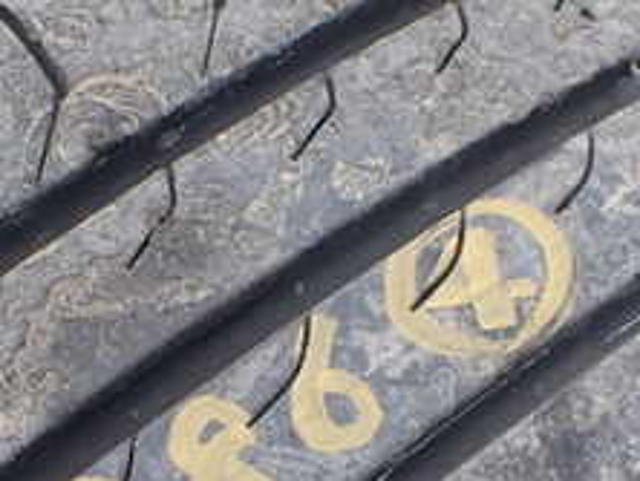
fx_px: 1499
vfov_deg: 17.9
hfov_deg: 24.1
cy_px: 441
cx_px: 265
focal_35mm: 81
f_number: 3.2
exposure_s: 1/320
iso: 100
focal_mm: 5.4
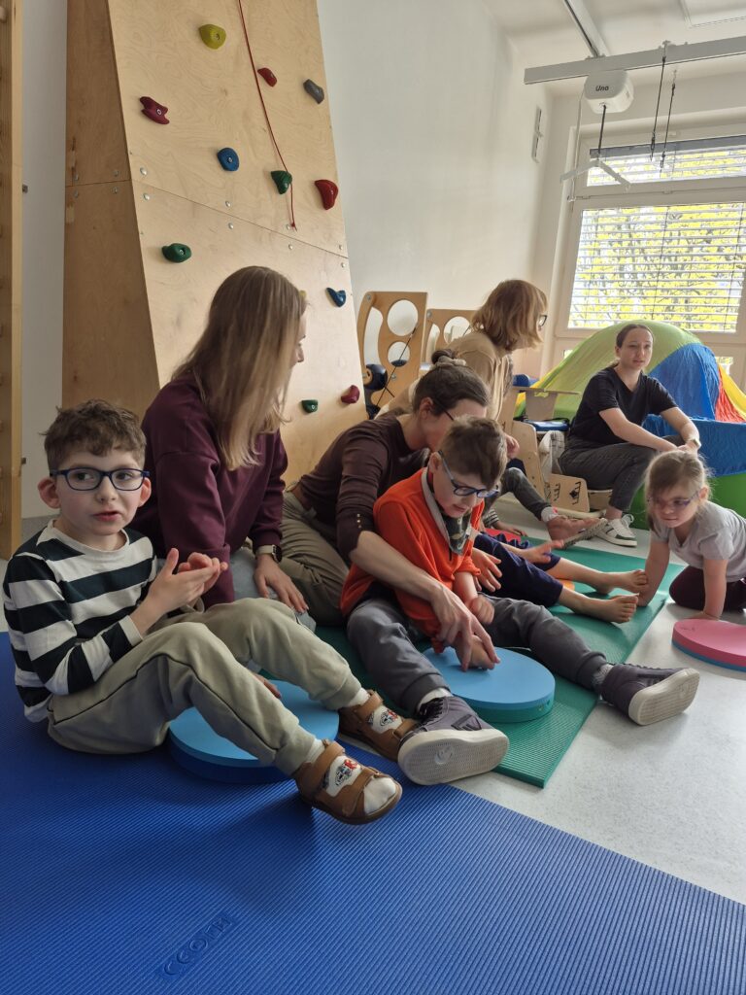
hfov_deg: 58.9
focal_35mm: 23
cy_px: 498
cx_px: 373
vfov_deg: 73.9
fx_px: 661
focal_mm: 5.4
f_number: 1.8
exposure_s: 1/100
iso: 50
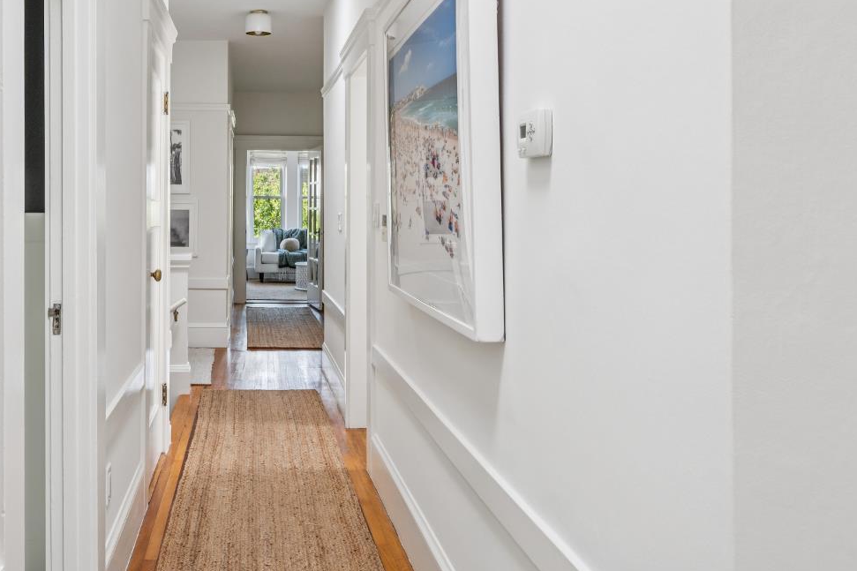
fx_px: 809
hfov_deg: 54.2
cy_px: 210
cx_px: 258
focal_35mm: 34
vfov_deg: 38.6
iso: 180
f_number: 7.1
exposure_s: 1/25
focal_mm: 22
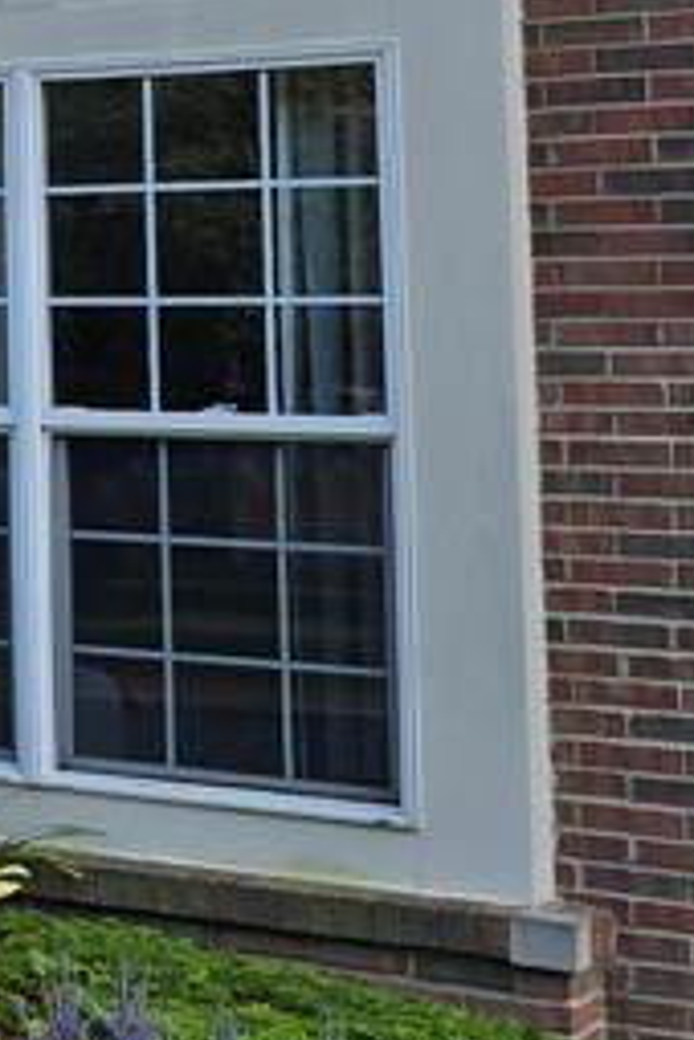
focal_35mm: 96
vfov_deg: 20.8
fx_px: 2776
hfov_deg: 10.9
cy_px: 90
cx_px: -1200
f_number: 1.7
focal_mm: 6.3
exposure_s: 1/463
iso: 12
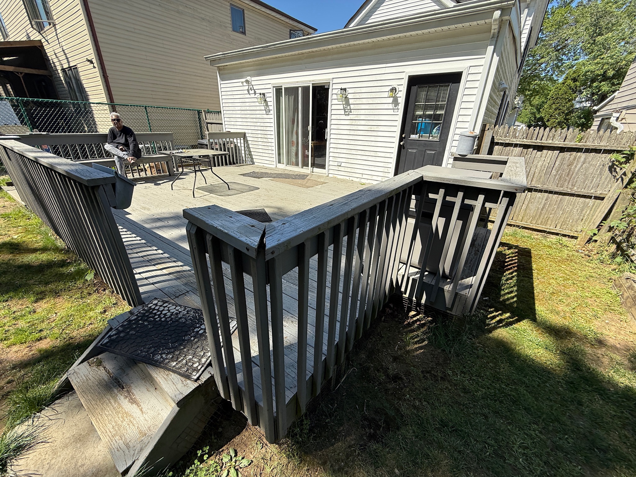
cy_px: 238
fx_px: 257
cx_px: 318
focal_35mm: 14
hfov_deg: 102.1
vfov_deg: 85.7
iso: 50
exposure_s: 1/779
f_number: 2.2
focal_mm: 2.22
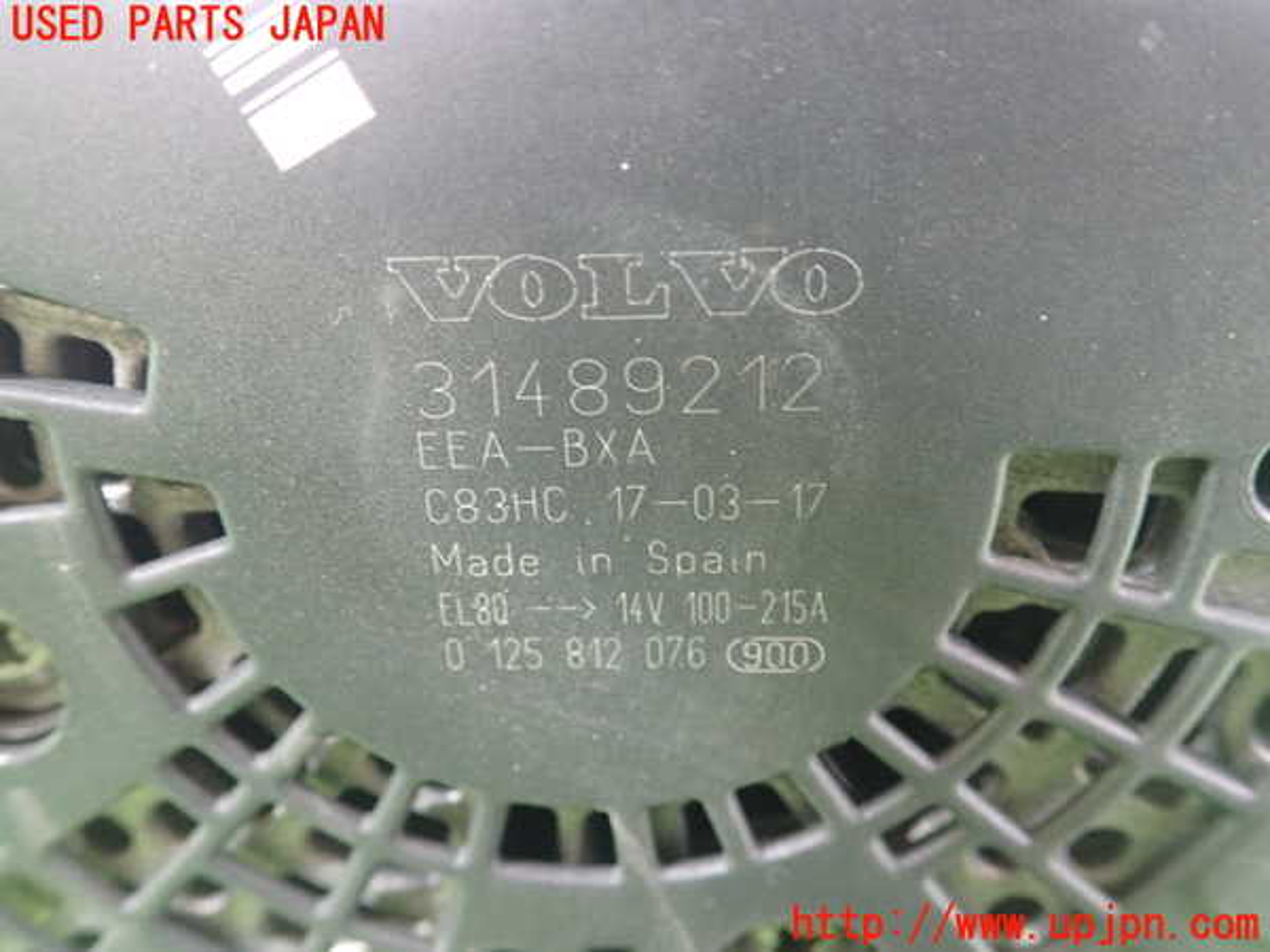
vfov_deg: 46.8
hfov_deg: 60.0
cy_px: 476
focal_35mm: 30
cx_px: 635
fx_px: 1101
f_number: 2.3
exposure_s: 1/30
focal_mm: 5.5
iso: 800
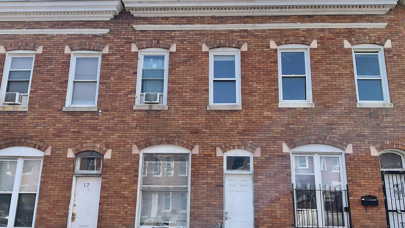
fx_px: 344
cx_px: 202
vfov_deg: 36.6
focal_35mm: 32
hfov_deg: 61.0
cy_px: 127
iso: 16
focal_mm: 3
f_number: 1.8
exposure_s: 1/691
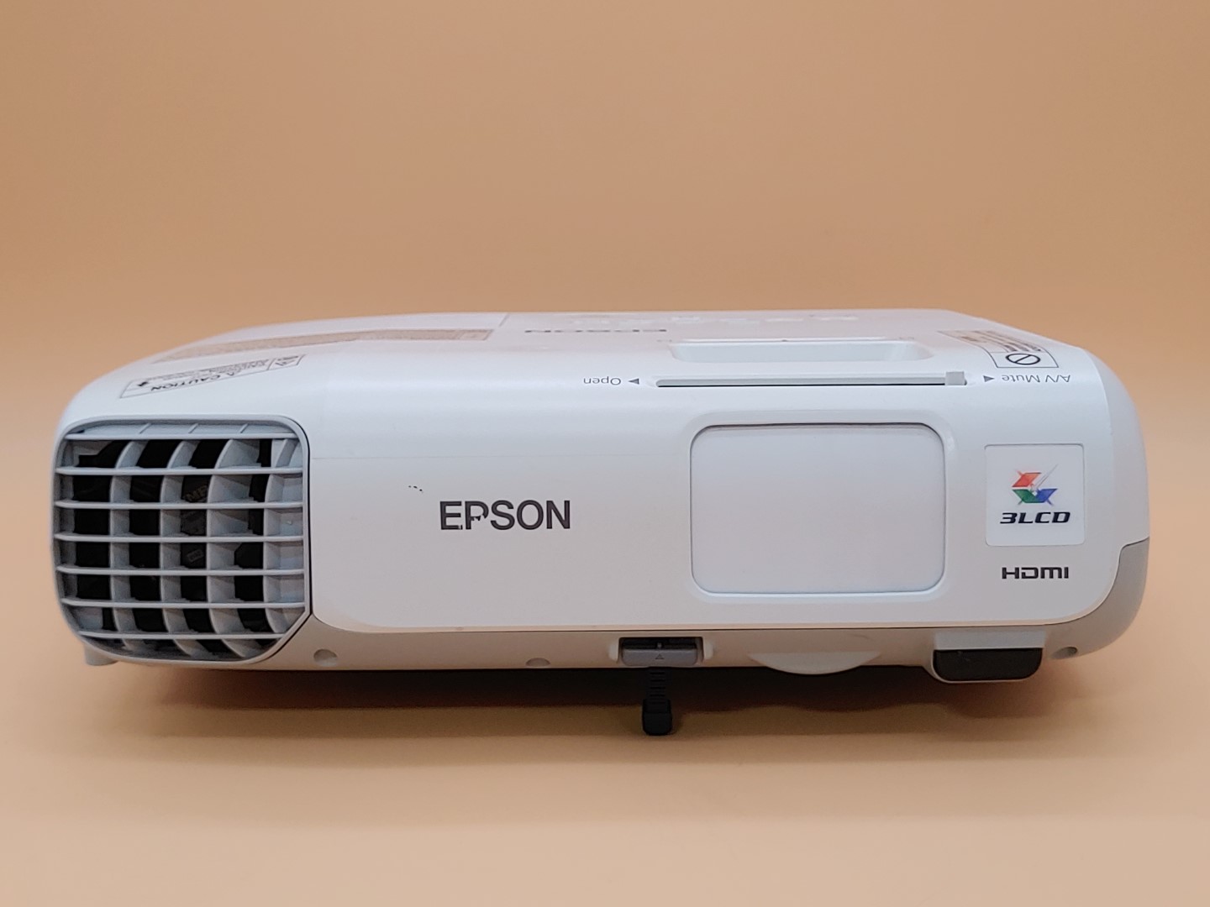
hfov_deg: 38.9
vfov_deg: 29.7
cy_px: 454
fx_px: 1713
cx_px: 605
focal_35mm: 49
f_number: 1.8
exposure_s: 1/100
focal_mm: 4.36
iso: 50
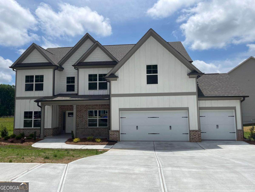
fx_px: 192
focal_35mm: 26
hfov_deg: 67.3
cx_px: 128
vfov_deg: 53.1
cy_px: 96
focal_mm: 5.1
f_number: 1.6
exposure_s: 1/7937
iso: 32
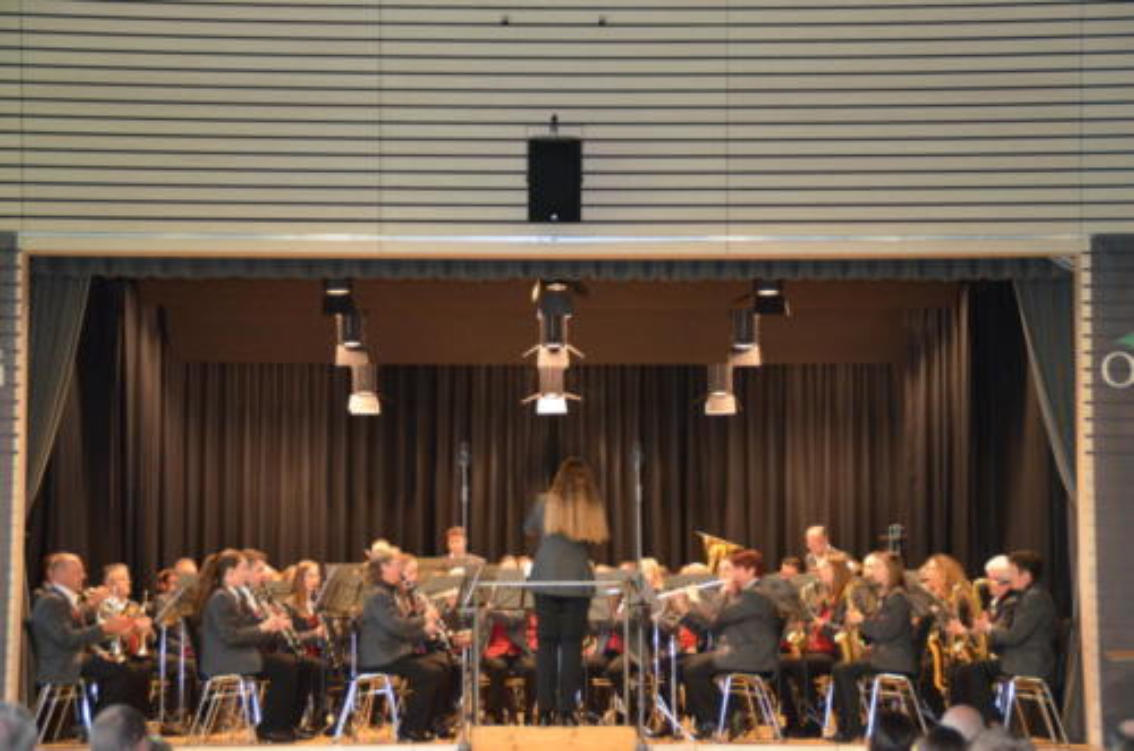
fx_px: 2923
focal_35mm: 93
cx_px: 567
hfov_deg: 22.0
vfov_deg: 14.6
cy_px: 376
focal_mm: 62
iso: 3200
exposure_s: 1/60
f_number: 5.3
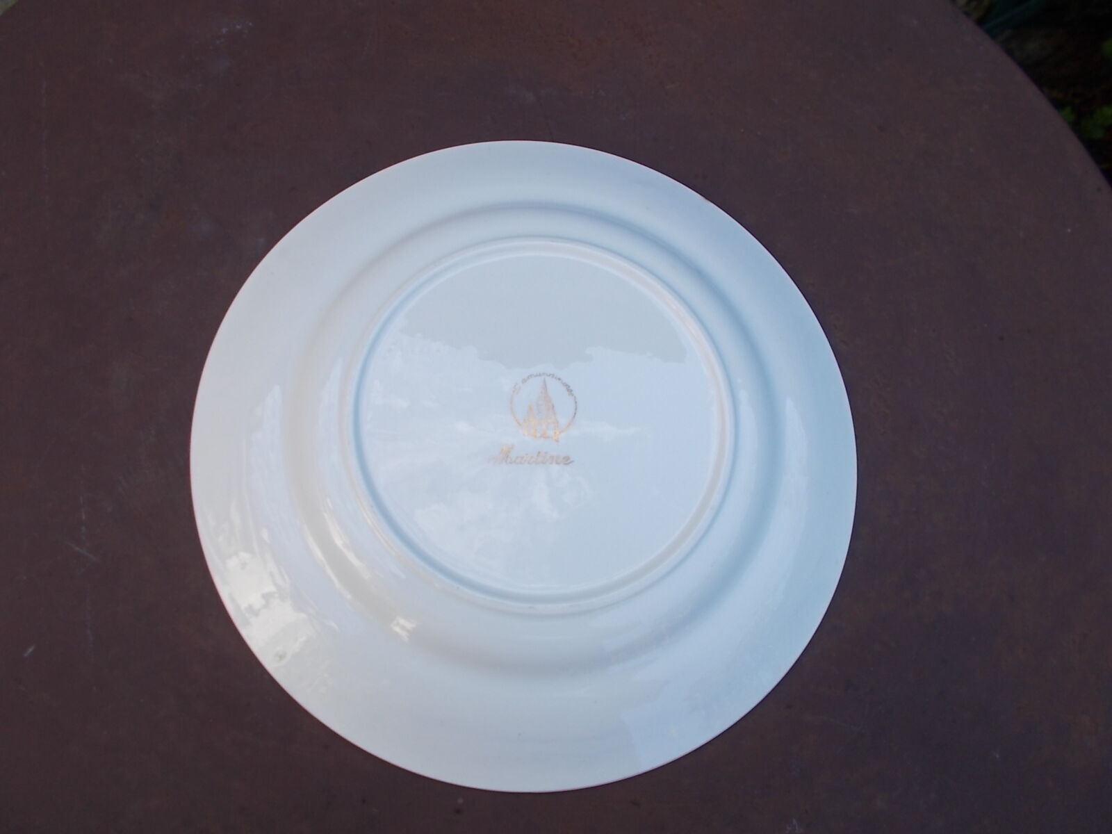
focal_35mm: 26
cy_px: 417
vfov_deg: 53.1
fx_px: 835
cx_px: 556
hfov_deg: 67.3
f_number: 3.2
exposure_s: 1/200
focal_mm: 4.6
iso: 80
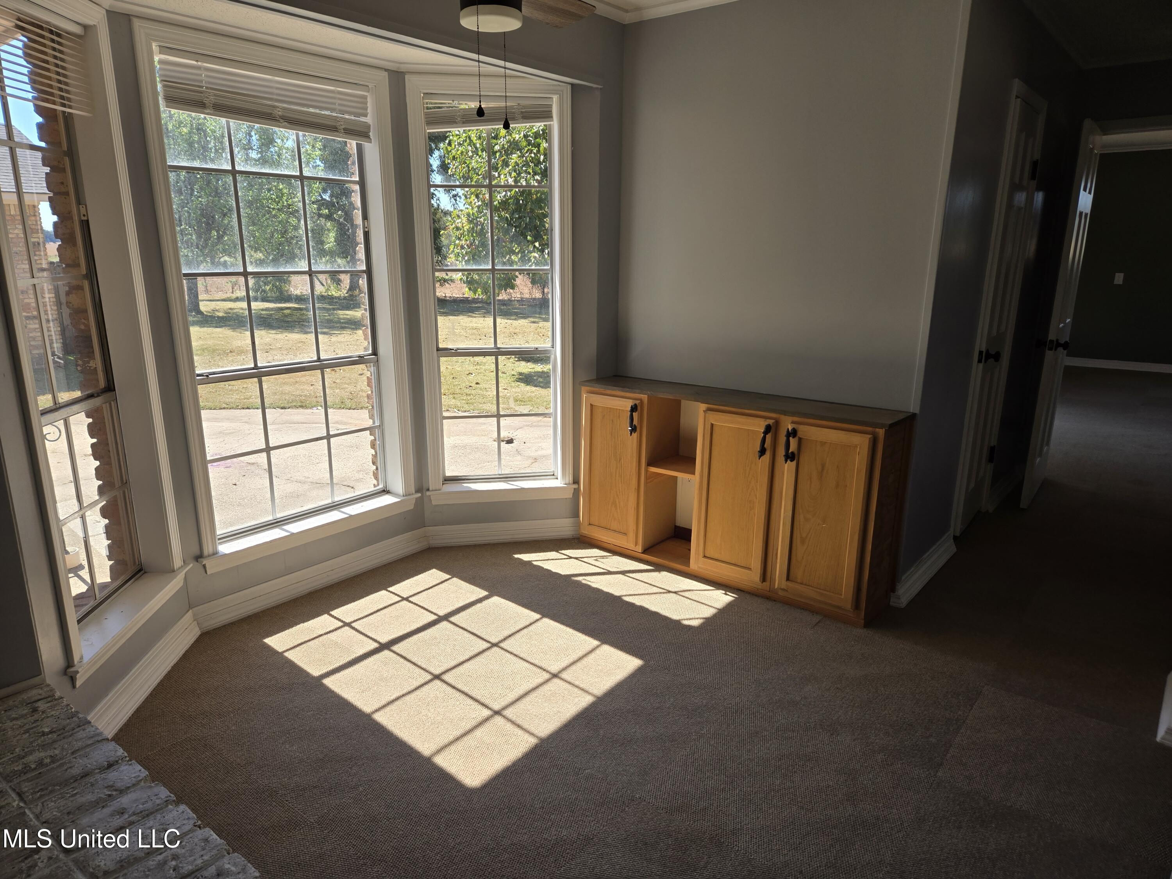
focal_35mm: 23
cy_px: 440
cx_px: 586
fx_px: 779
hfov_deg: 73.9
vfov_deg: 58.9
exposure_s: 1/580
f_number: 1.8
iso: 25
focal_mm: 5.4
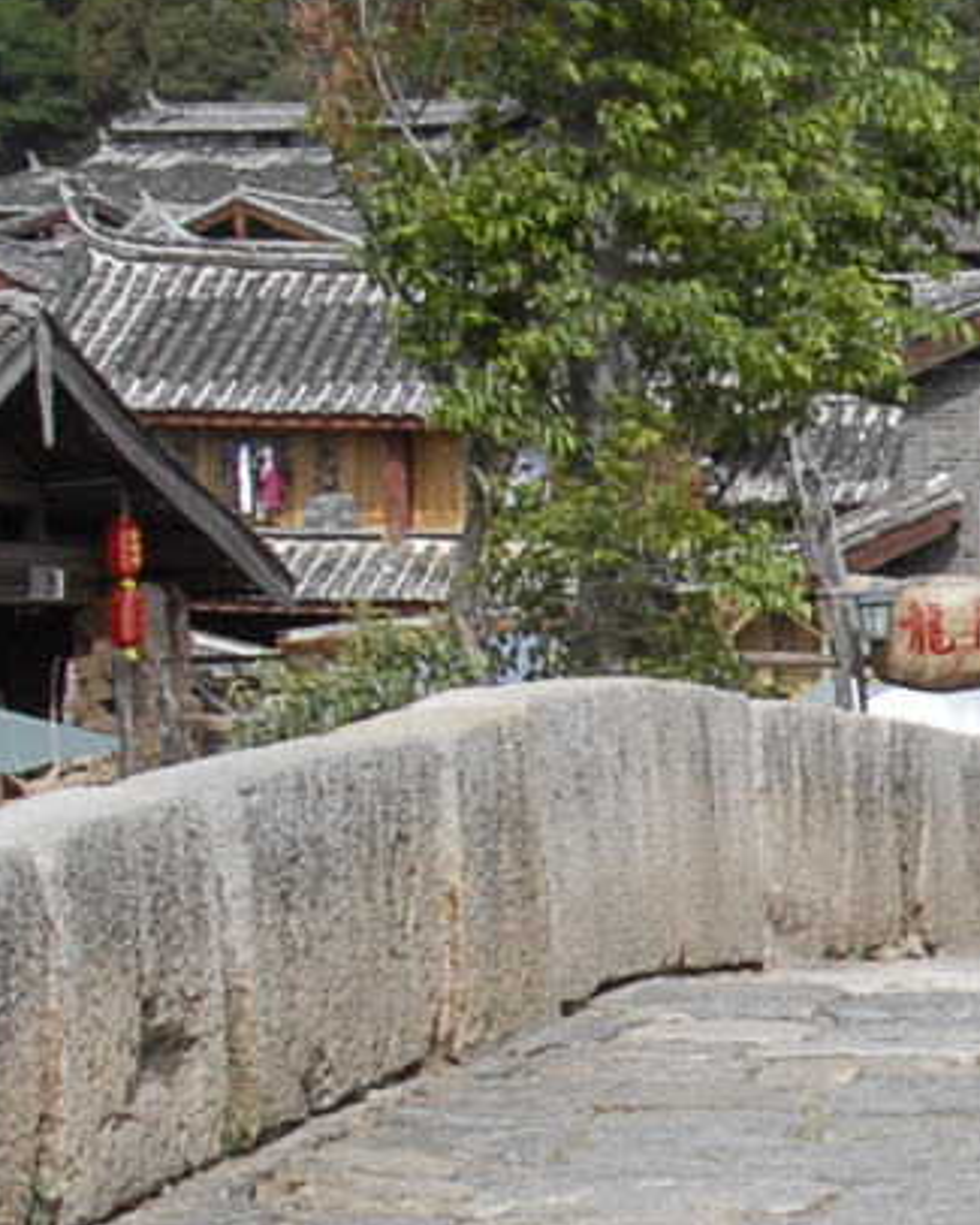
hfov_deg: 7.8
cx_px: 2066
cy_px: 824
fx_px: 6813
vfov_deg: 10.3
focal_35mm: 188
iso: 400
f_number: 10
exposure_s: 1/350
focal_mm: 28
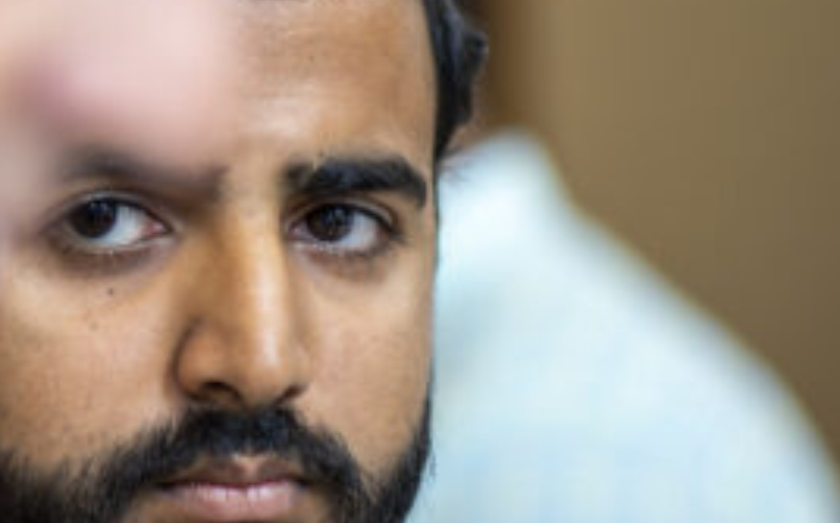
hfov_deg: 6.0
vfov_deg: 3.8
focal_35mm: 348
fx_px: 7960
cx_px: -63
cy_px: 6
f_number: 1.8
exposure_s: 1/125
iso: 125
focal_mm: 85
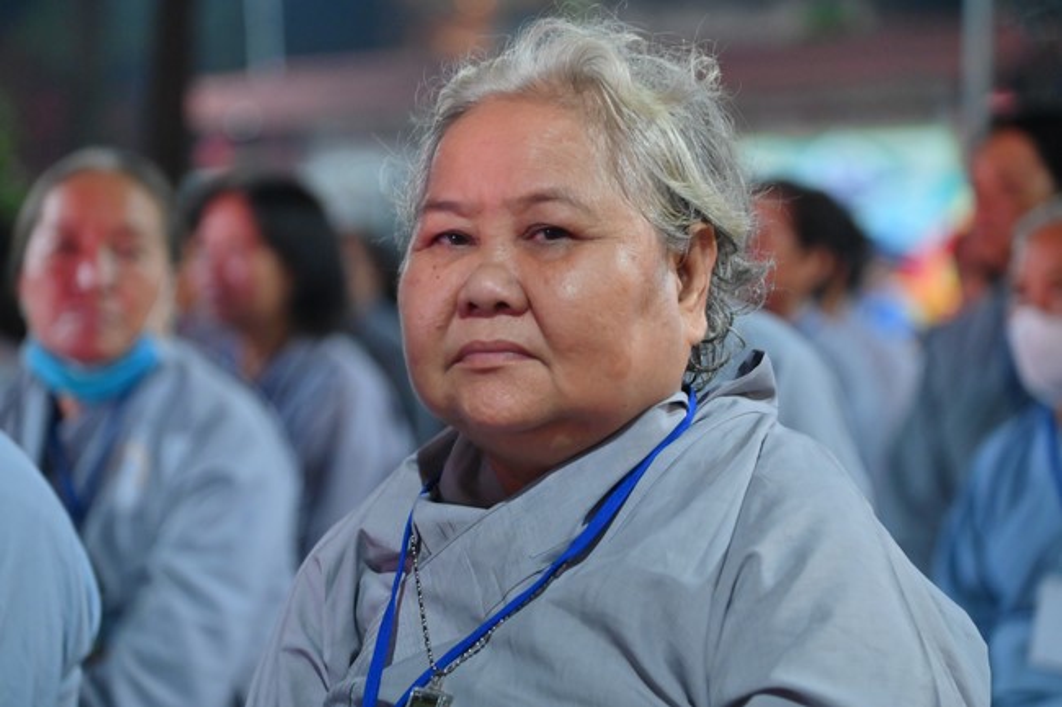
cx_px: 531
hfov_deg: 17.1
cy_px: 354
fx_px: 3539
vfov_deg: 11.4
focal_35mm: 120
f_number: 4
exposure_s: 1/60
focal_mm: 120
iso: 3200
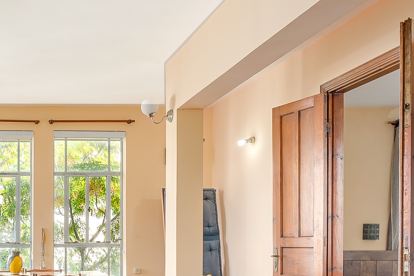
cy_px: 251
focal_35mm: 42
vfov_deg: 30.5
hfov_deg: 41.1
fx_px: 483
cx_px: 11
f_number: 8
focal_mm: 16
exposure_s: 1/125
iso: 400
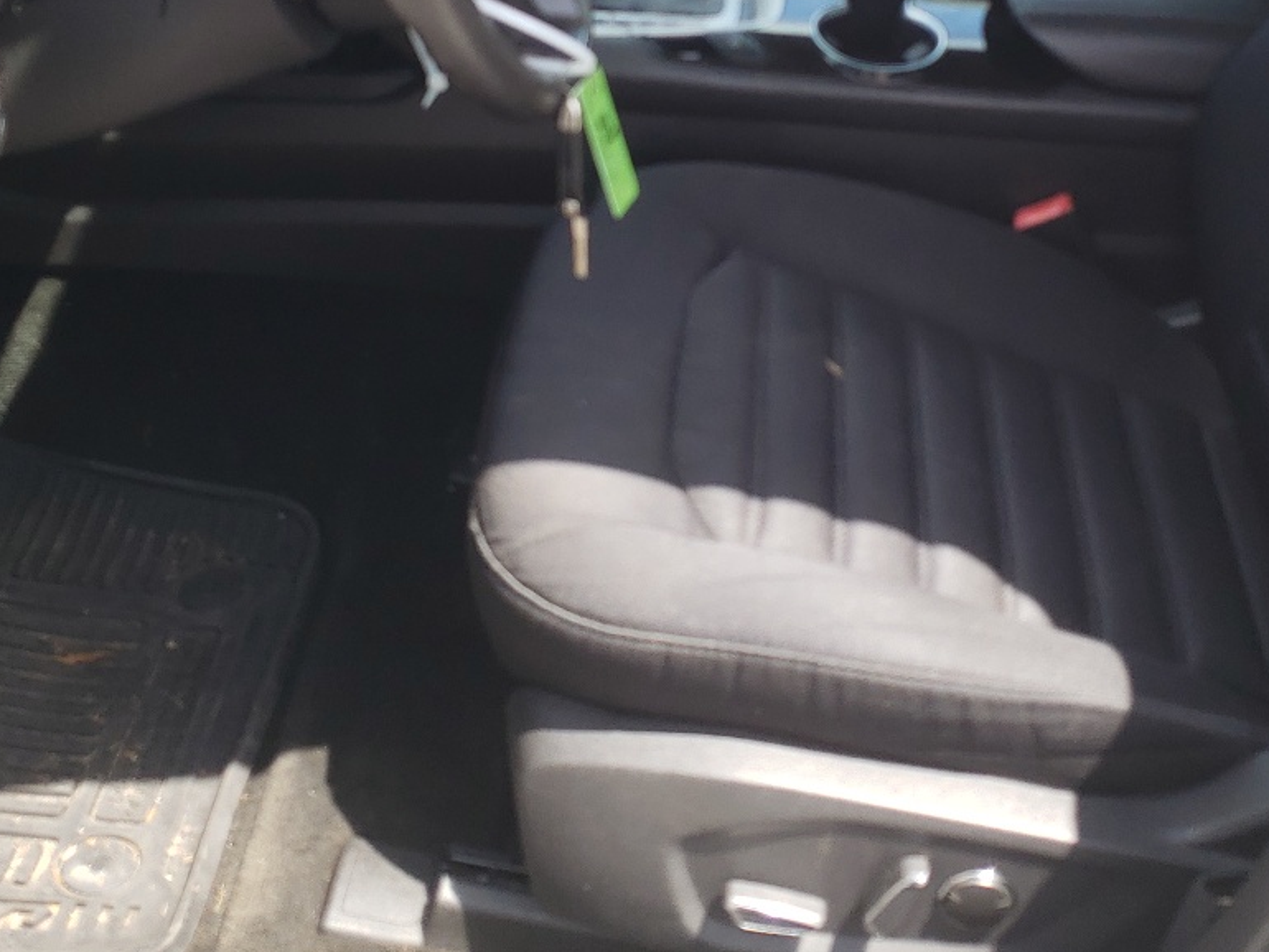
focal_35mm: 54
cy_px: 191
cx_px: 738
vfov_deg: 26.5
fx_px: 1980
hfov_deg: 35.5
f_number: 1.5
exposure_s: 1/500
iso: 50
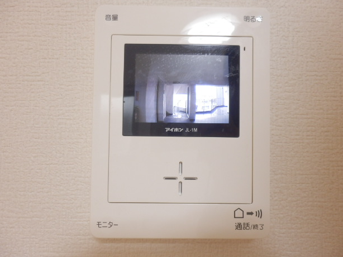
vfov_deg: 54.9
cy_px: 126
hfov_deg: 69.4
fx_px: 248
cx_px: 175
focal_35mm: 25
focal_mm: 4.2
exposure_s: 1/30
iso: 200
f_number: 3
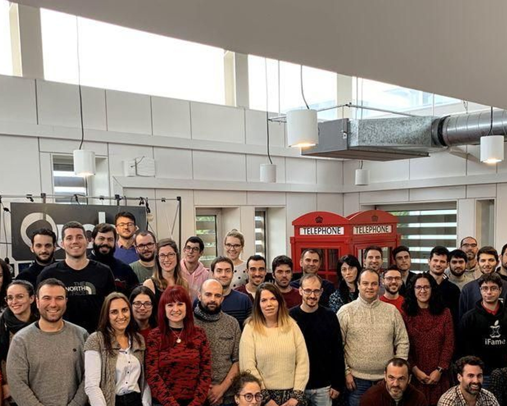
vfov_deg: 35.1
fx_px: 630
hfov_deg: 43.8
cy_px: 289
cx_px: 279
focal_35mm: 42
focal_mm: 4.25
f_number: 1.8
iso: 100
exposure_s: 1/50
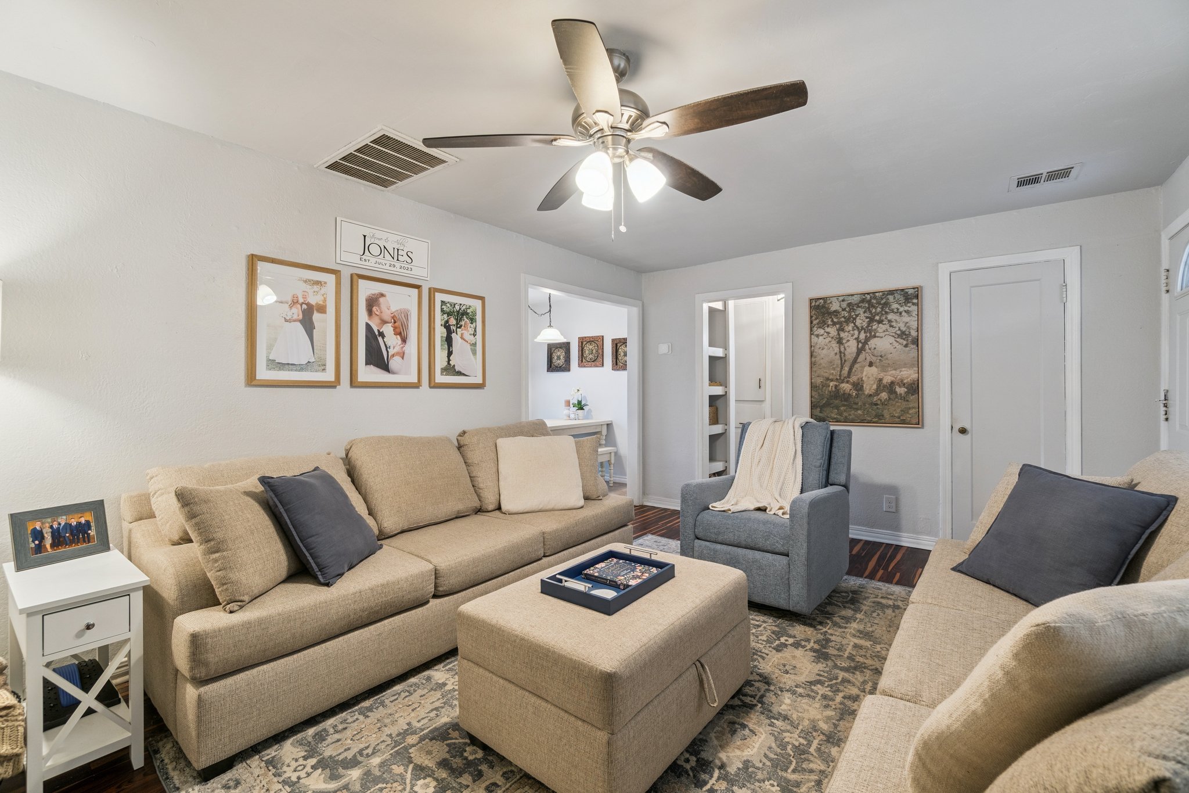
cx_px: 594
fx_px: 495
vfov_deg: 77.3
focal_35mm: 15
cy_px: 396
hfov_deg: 100.4
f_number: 6.3
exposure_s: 1/13
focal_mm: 10
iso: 200
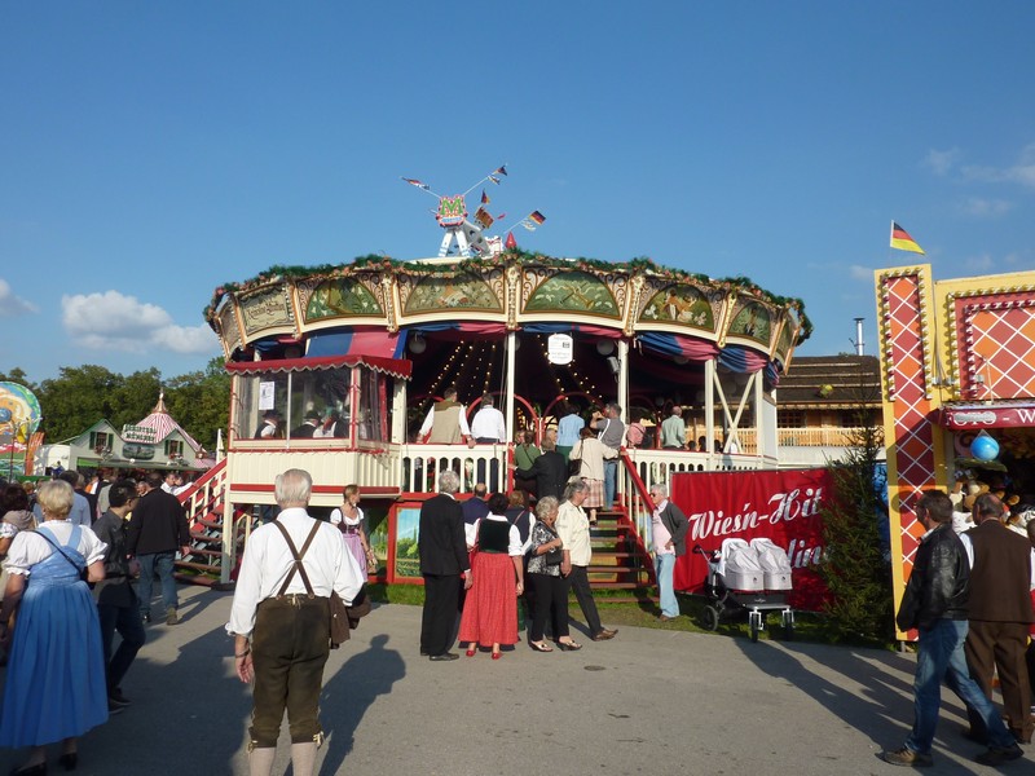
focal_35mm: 25
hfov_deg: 69.4
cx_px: 518
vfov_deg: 54.9
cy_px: 388
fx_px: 747
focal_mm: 4.1
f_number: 5
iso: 80
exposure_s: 1/500
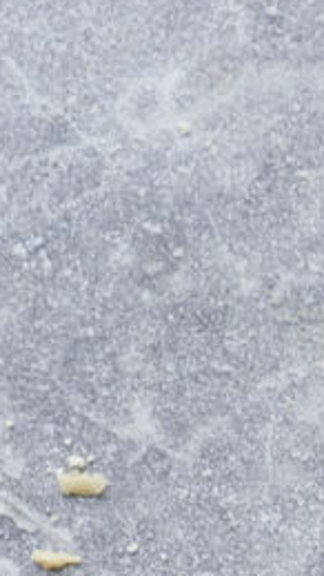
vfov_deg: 7.0
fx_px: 4726
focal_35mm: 309
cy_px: 501
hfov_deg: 3.7
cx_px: 1309
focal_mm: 50
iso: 250
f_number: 9
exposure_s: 1/25
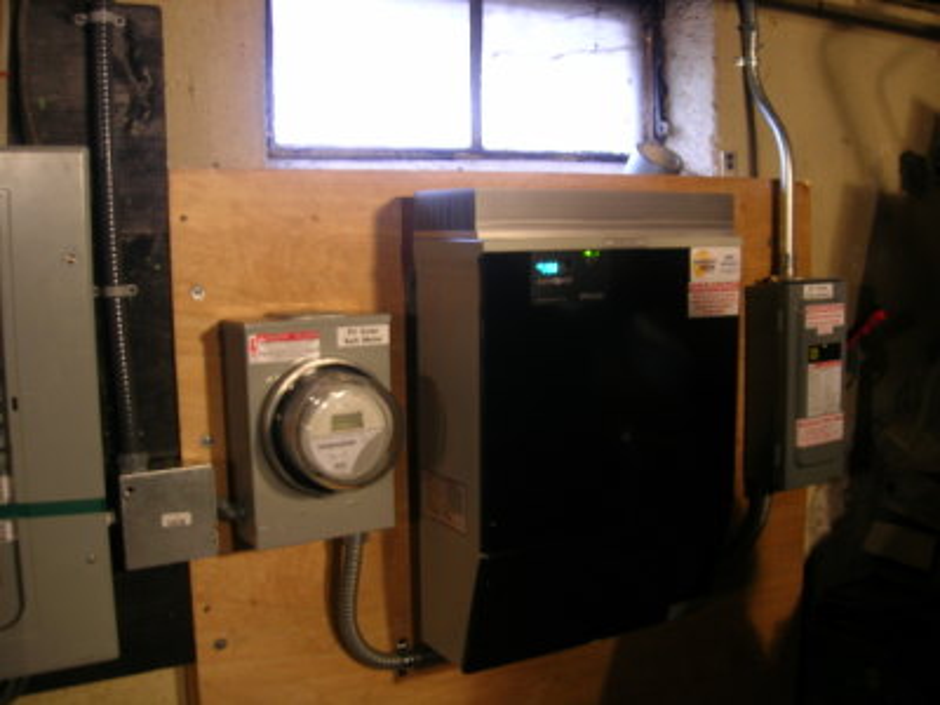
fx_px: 1032
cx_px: 470
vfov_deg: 37.7
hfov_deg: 49.0
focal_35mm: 38
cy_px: 352
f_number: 2.8
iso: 66
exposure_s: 1/2.2
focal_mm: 7.8
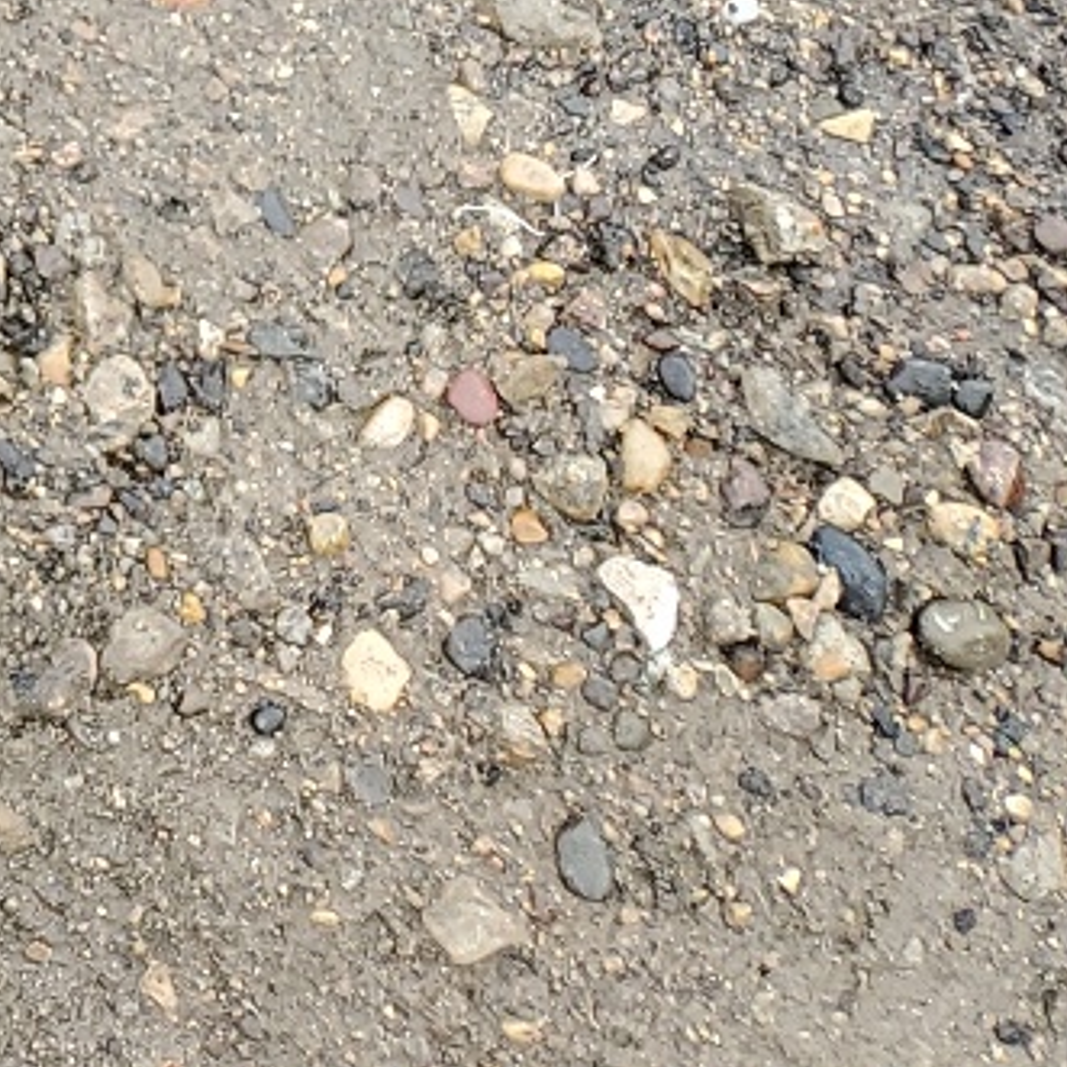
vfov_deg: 14.1
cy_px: -767
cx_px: -1405
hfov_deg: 12.6
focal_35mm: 111
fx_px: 3871
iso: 50
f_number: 1.5
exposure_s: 1/204
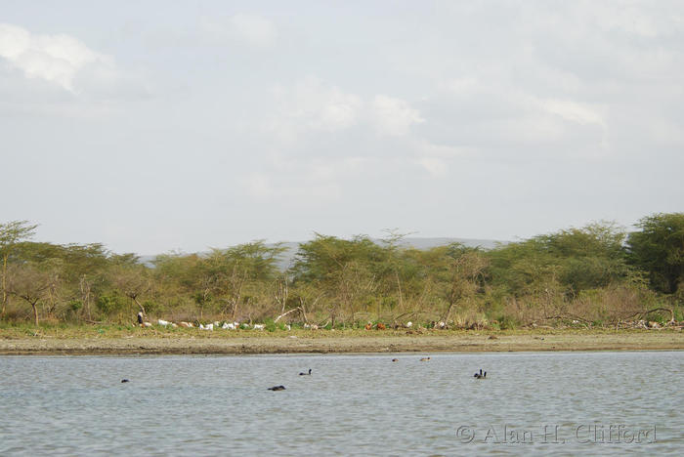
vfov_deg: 11.4
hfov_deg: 17.0
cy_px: 228
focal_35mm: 120
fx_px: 2282
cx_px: 342
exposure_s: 1/400
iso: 100
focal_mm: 80
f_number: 5
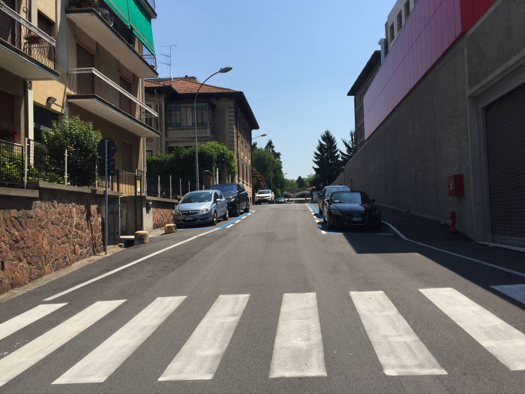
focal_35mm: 29
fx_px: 440
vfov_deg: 48.2
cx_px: 262
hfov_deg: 61.7
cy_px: 197
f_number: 2.2
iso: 32
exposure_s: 1/2475
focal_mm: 4.15
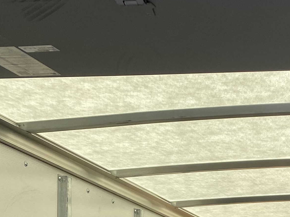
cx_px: 415
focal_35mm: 89
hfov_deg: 19.6
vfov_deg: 14.8
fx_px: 745
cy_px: 370
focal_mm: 4.25
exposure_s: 1/693
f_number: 1.8
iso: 32
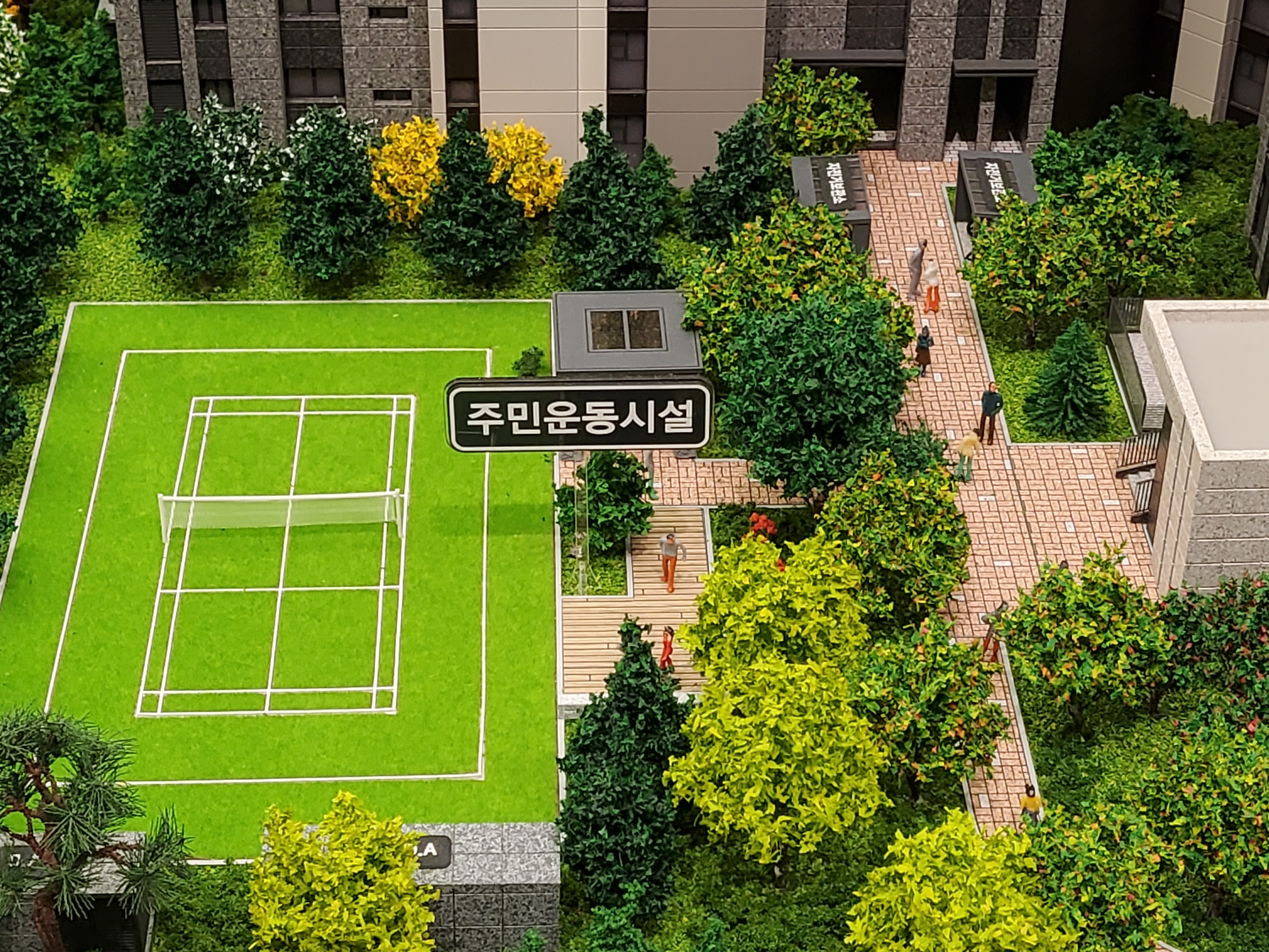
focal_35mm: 26
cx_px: 634
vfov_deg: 53.1
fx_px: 953
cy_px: 476
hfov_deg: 67.3
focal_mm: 4.25
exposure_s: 1/120
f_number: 1.8
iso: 64
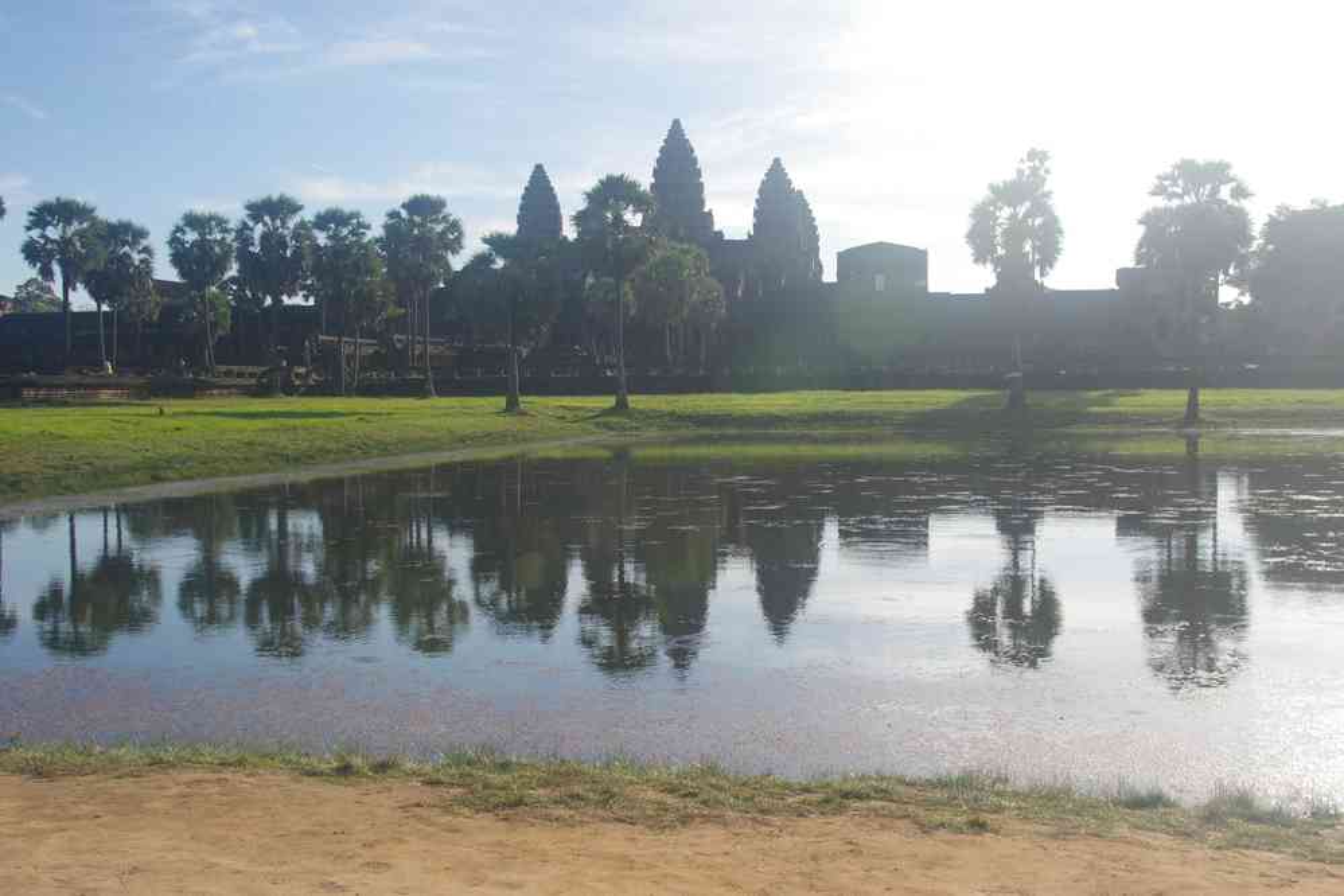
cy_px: 448
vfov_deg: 36.9
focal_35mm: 36
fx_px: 1344
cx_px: 672
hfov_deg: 53.1
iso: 200
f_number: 11
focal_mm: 24
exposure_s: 1/80
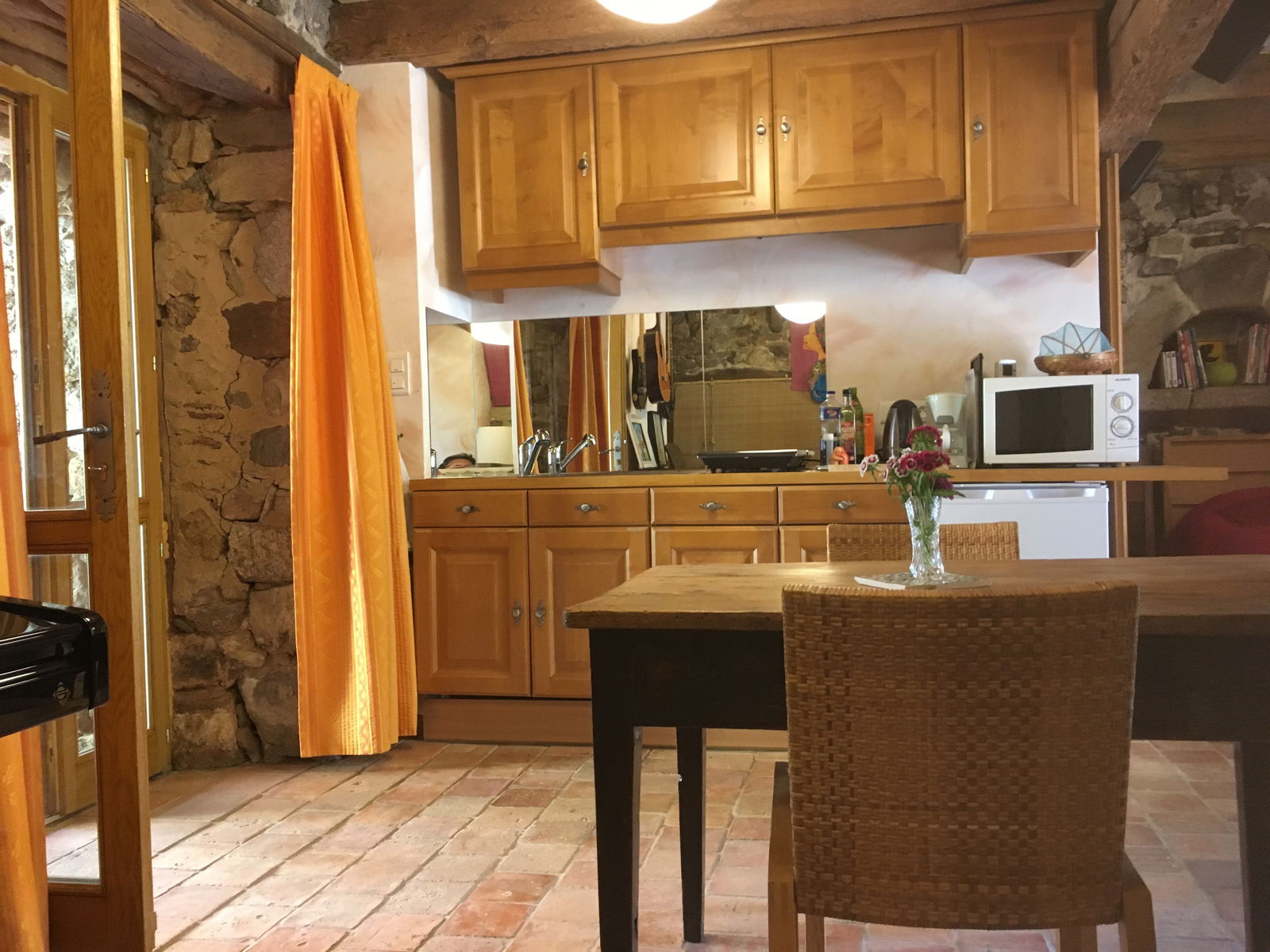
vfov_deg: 48.2
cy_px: 476
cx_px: 635
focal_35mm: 29
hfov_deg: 61.7
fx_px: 1064
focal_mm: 4.15
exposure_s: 1/20
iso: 200
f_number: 2.2
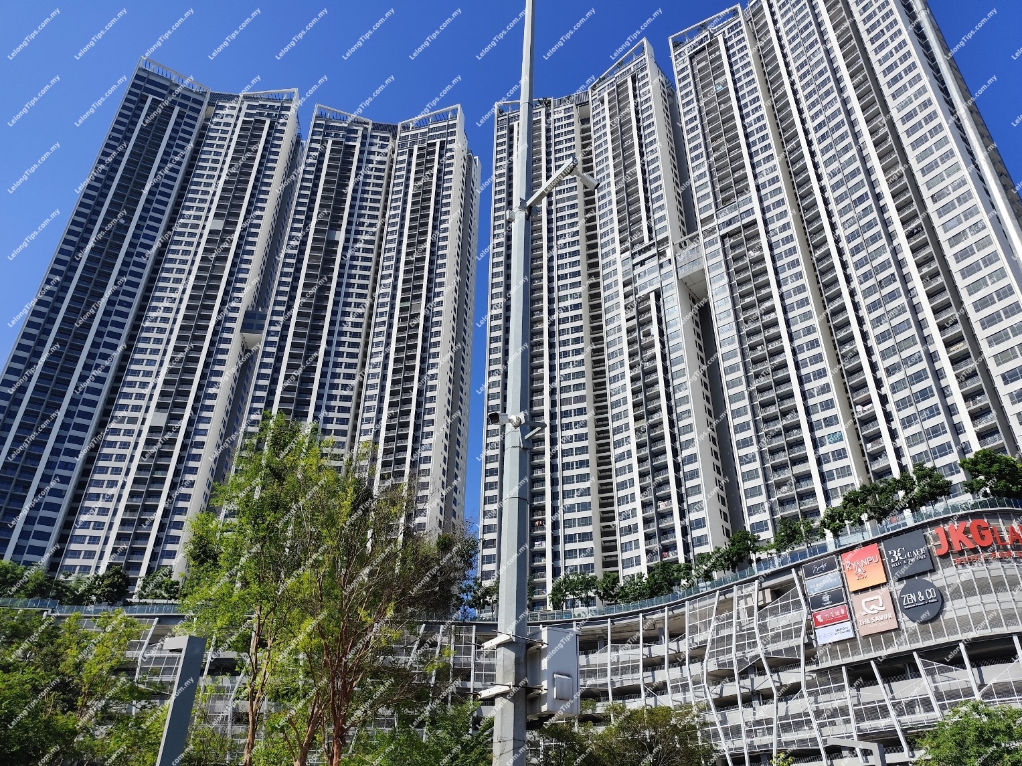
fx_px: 679
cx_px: 511
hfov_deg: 73.9
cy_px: 383
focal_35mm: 23
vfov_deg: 58.9
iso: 50
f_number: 1.65
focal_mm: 6.19
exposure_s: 1/1553
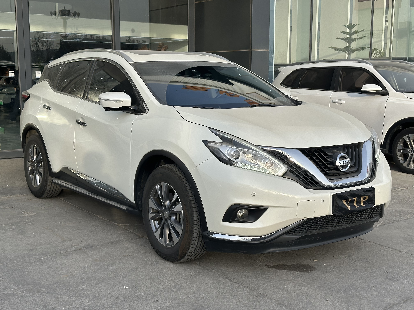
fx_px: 574
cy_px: 155
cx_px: 207
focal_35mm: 48
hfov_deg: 39.7
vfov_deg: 30.3
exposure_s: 1/1497
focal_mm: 6.86
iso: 64
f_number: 1.78
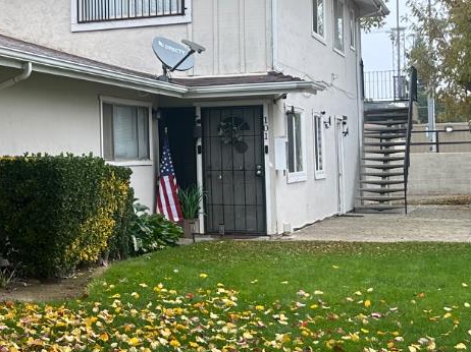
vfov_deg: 18.8
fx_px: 1061
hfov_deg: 23.2
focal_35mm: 78
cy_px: 116
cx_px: -78
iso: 80
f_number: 1.78
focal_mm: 6.86
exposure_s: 1/296
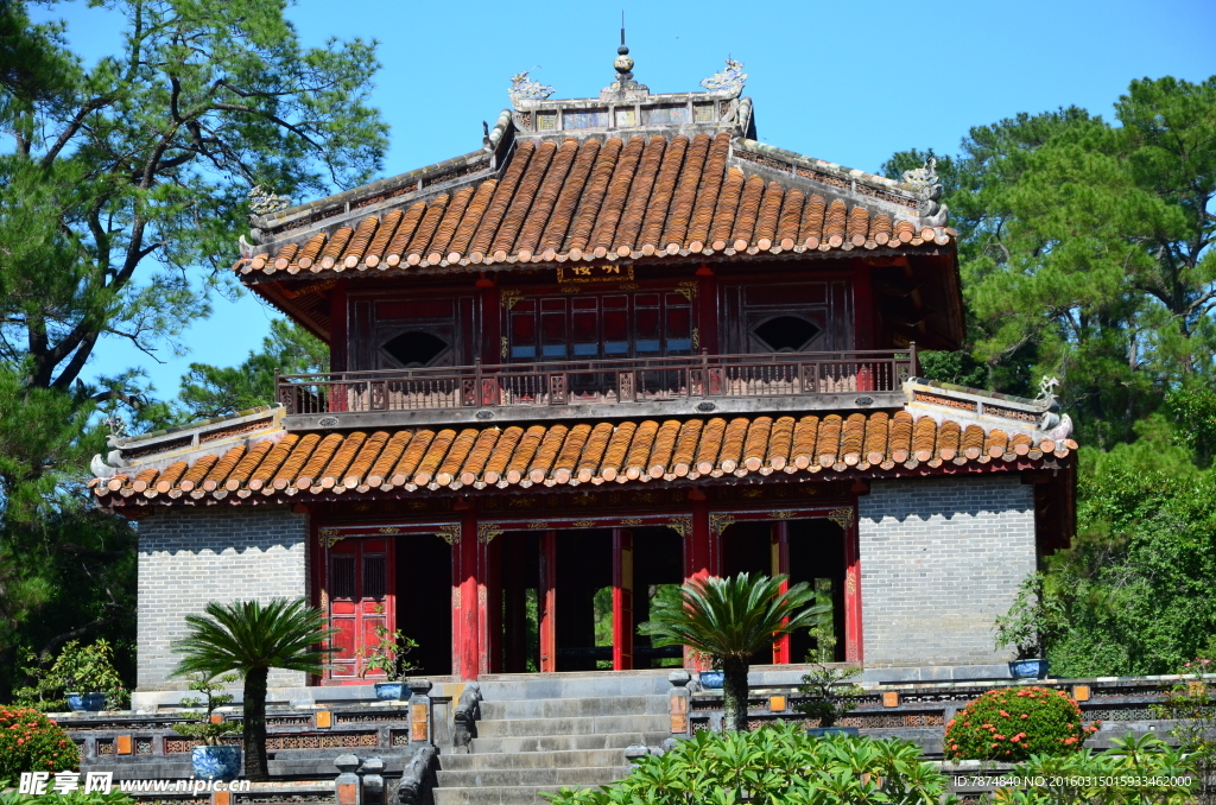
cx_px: 608
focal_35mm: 102
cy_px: 402
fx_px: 3438
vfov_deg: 13.4
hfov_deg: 20.1
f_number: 8
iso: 640
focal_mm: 68
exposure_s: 1/1000
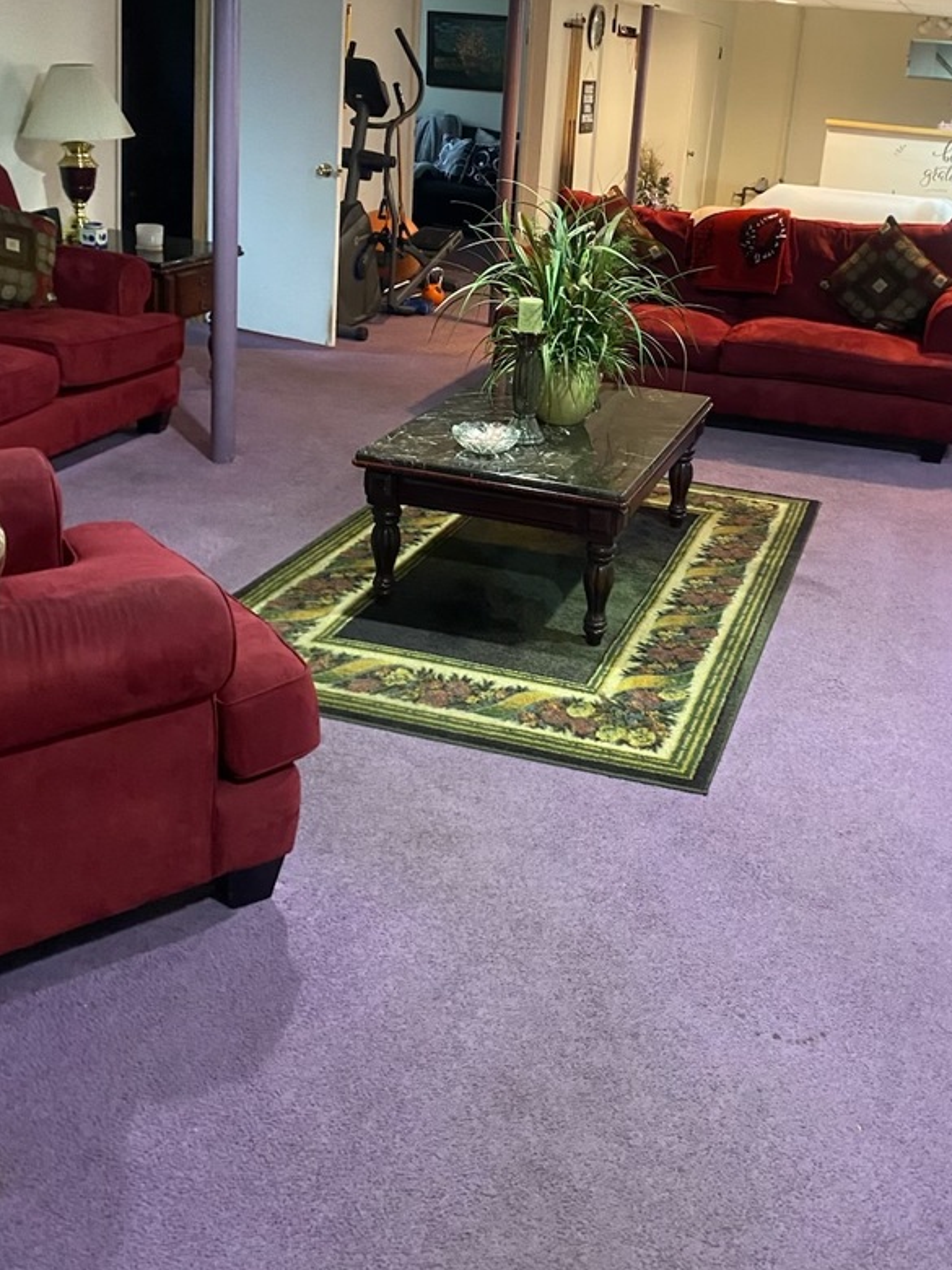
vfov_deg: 50.5
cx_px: 568
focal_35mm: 36
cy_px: 433
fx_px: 1320
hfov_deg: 39.5
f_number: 1.8
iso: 500
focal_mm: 4.25
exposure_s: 1/30
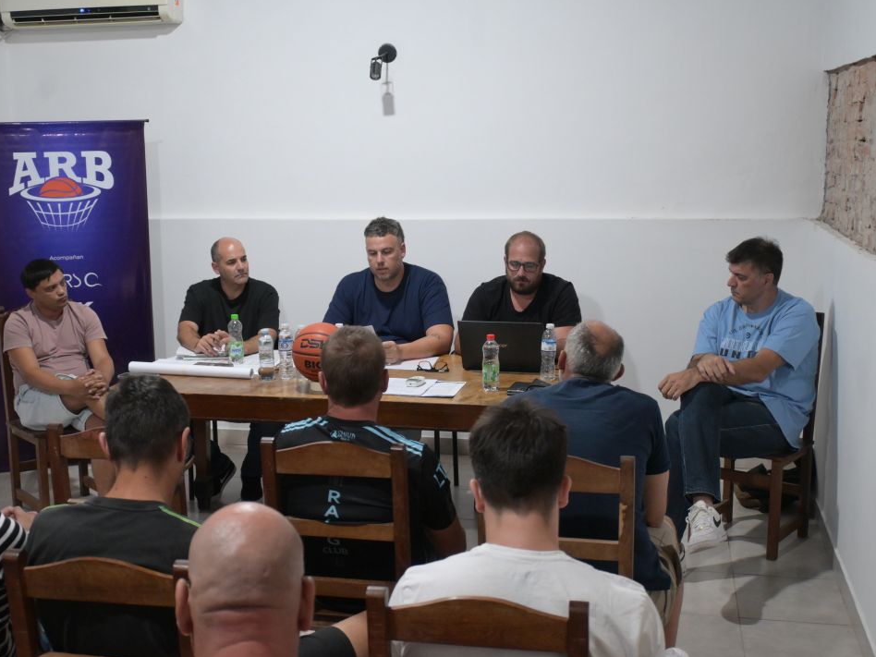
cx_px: 385
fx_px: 1164
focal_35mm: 46
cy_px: 328
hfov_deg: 41.2
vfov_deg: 31.5
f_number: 4.5
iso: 2200
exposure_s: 1/60
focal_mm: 28
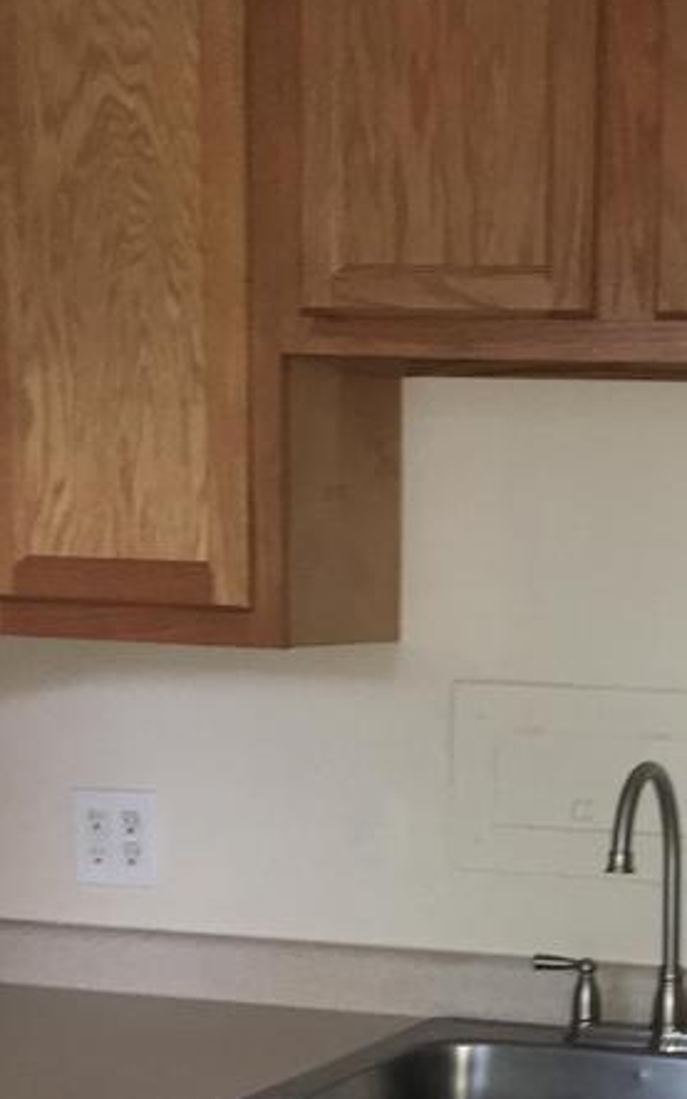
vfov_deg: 26.8
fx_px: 2246
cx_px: 724
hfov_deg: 16.9
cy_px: 928
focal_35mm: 75
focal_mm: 4.15
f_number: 2.2
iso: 125
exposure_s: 1/17
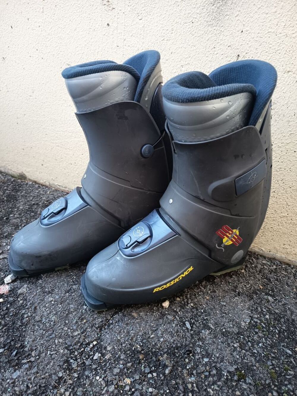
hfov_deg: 56.8
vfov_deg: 71.6
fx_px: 275
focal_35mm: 24
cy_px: 198
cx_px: 148
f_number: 1.7
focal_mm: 5.24
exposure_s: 1/50
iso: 257
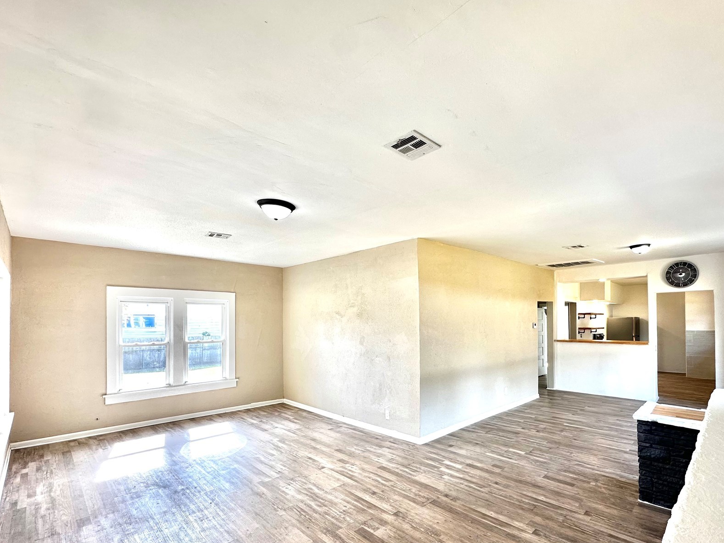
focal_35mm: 17
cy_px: 320
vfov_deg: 74.1
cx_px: 411
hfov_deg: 90.5
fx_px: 356
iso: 80
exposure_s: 1/99
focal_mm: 2.22
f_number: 2.2
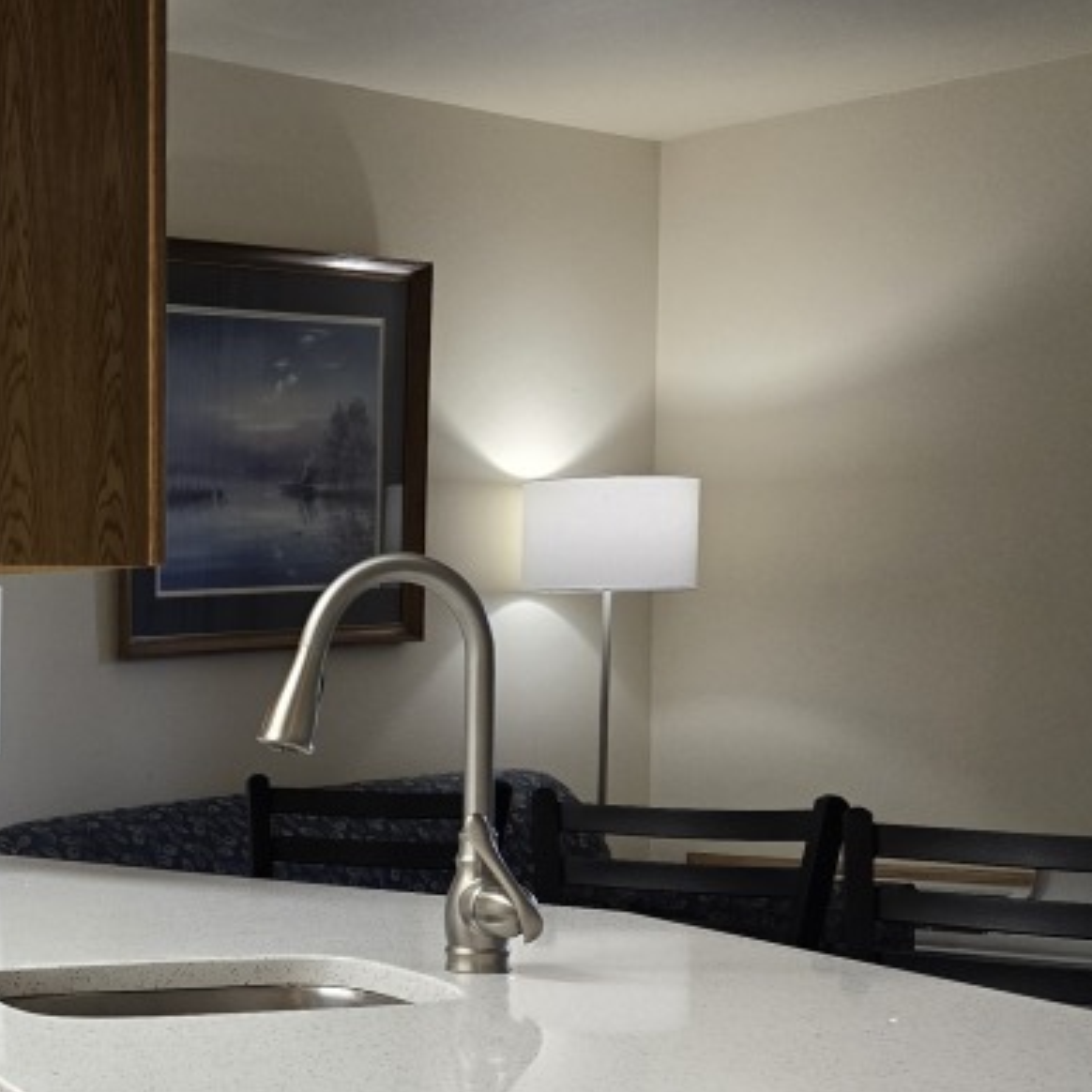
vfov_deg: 25.3
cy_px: 850
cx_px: -194
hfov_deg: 23.6
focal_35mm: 67
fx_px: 2391
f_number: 1.8
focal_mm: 5.4
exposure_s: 1/120
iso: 125
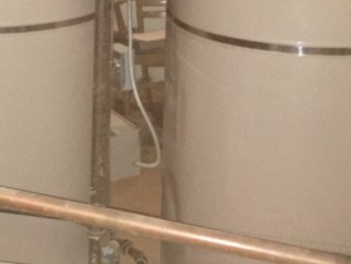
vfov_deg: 18.3
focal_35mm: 80
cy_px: 53
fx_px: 812
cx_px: 30
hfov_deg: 23.7
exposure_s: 1/16
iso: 400
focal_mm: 4.15
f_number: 2.2
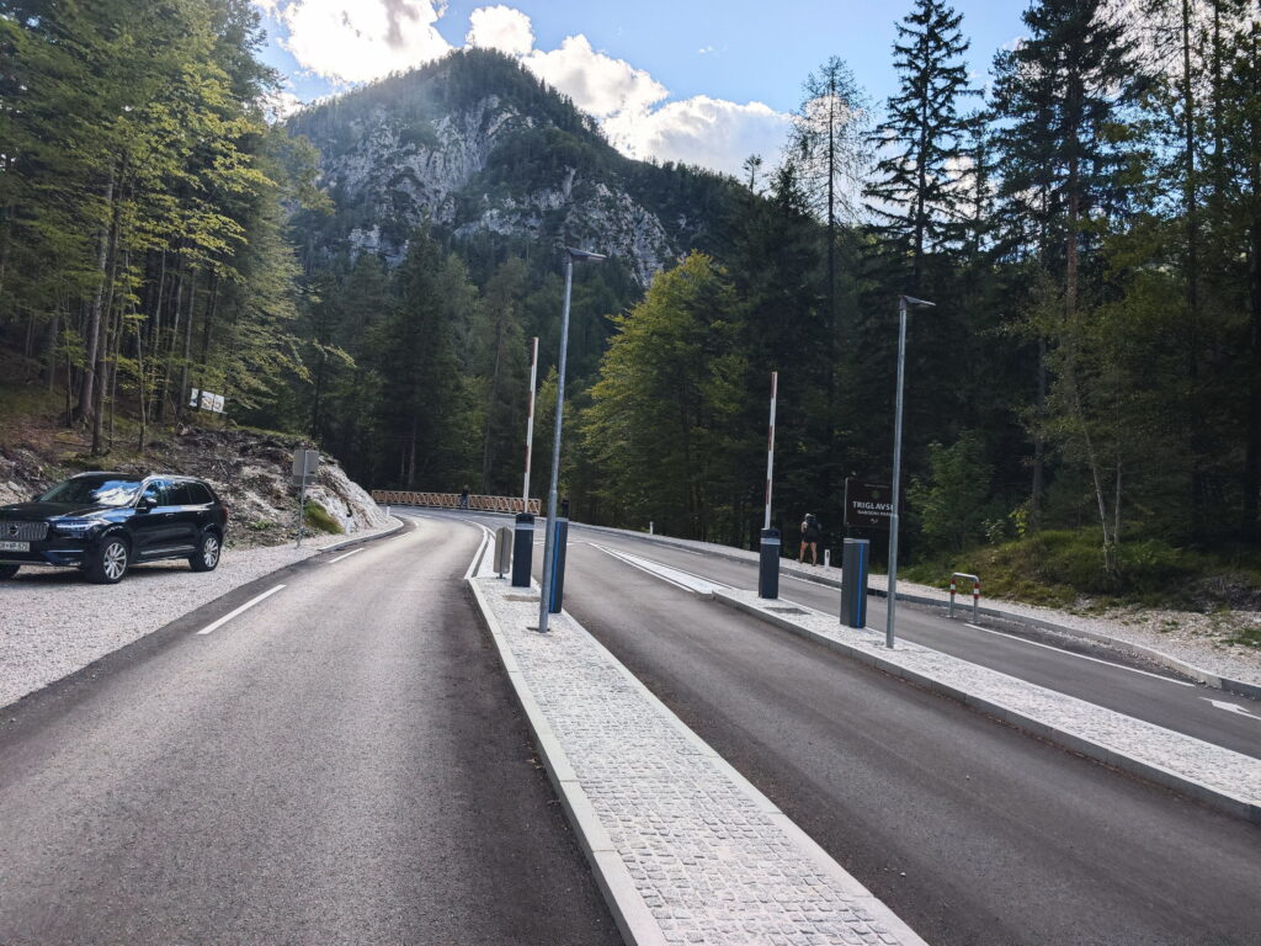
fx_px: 838
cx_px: 630
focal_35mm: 23
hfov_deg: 73.9
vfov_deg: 58.9
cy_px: 473
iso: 50
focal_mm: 8.72
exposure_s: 1/162
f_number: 2
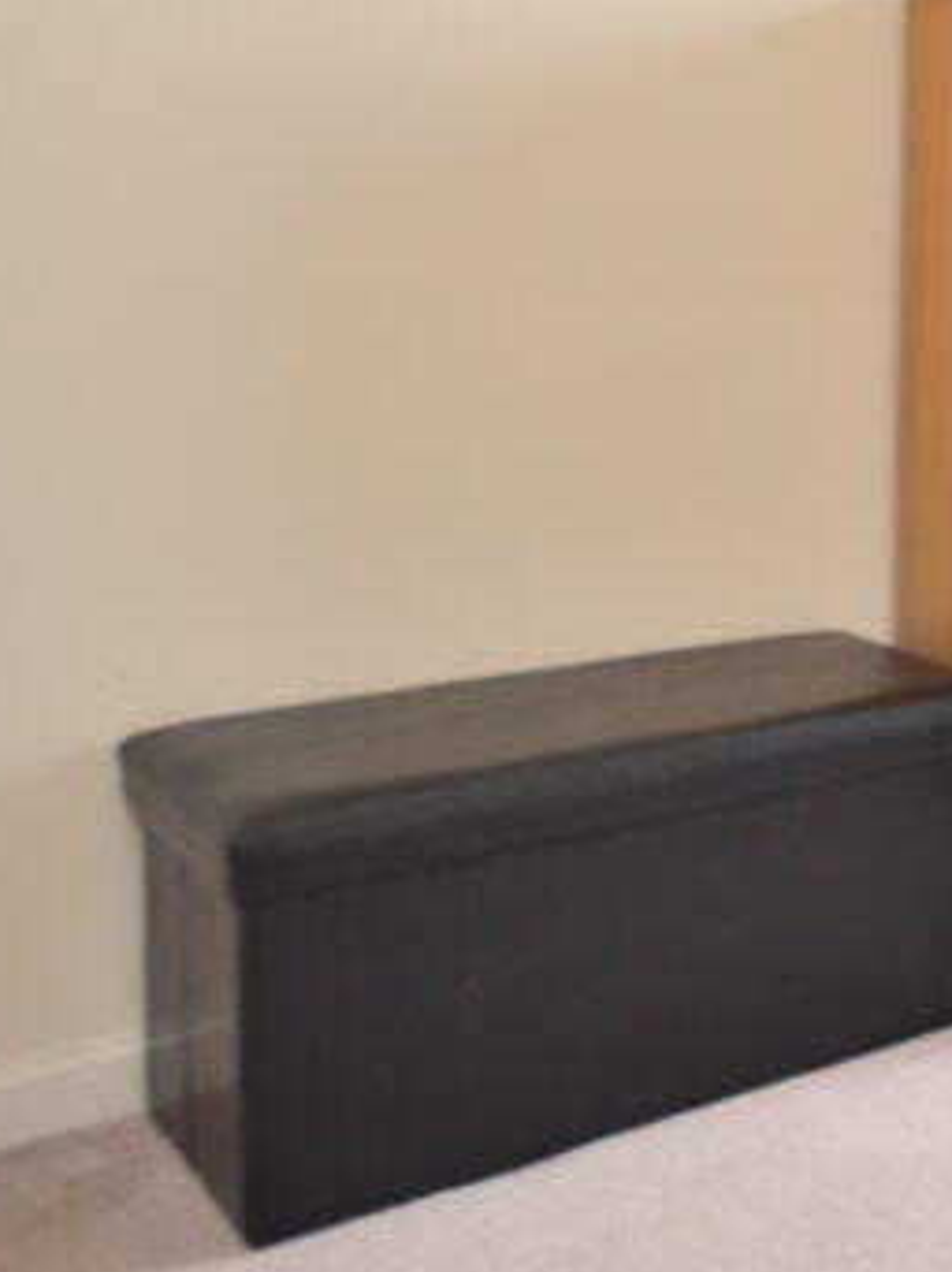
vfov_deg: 38.7
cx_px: 1673
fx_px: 1742
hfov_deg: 21.4
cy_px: 272
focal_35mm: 47
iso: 360
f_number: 4
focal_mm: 11
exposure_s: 1/60
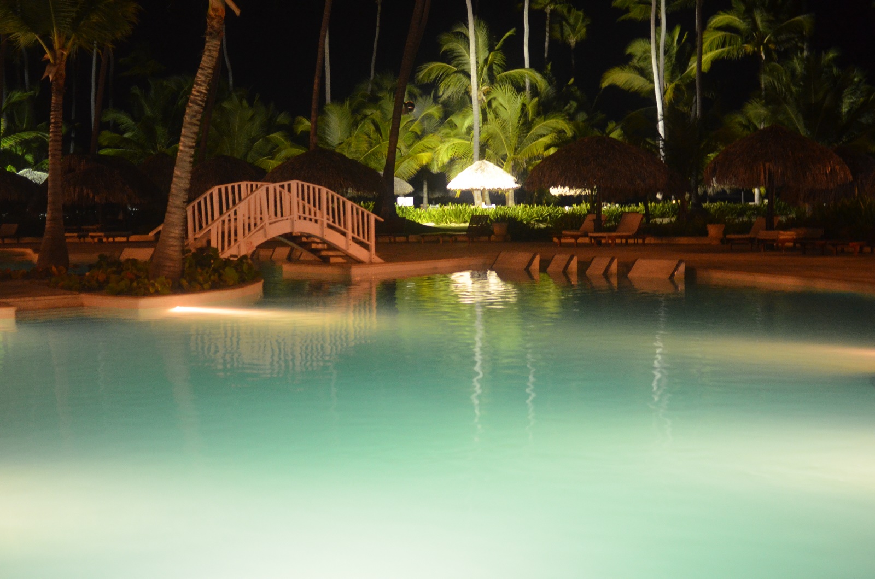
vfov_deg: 25.6
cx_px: 438
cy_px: 290
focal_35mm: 52
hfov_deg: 37.9
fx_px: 1273
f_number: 1.8
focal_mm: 35
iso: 1600
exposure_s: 1/10
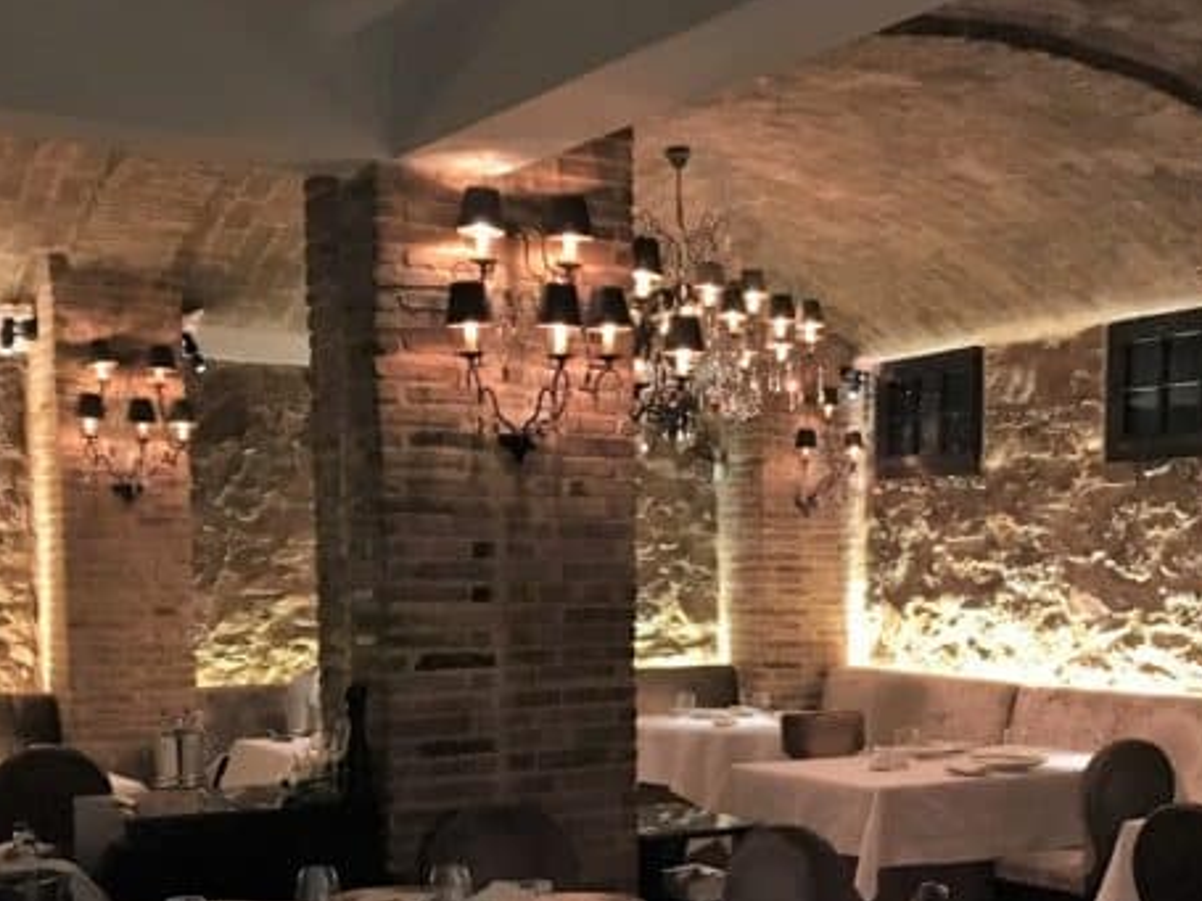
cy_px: 740
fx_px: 1770
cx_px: 774
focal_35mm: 51
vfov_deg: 27.9
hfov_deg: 37.2
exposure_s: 1/17
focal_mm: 4.15
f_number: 2.2
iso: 400
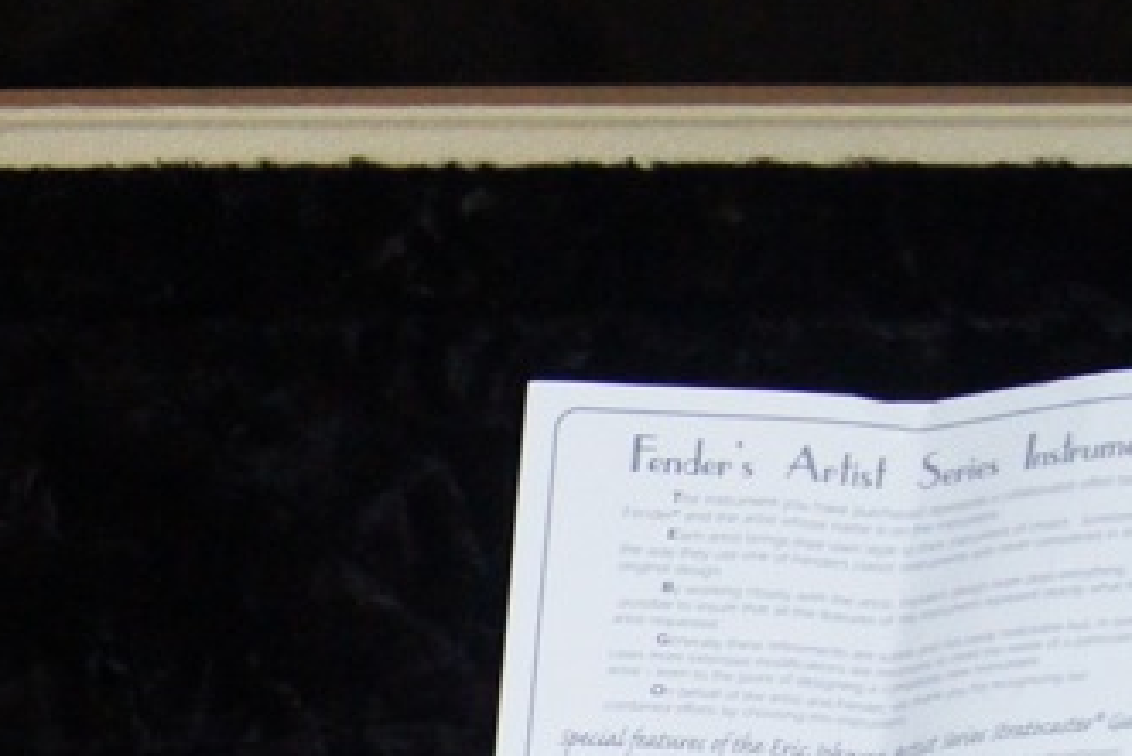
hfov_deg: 16.9
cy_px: 1160
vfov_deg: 11.3
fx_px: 3649
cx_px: -195
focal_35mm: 116
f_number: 3.5
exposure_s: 1/30
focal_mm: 20
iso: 1600
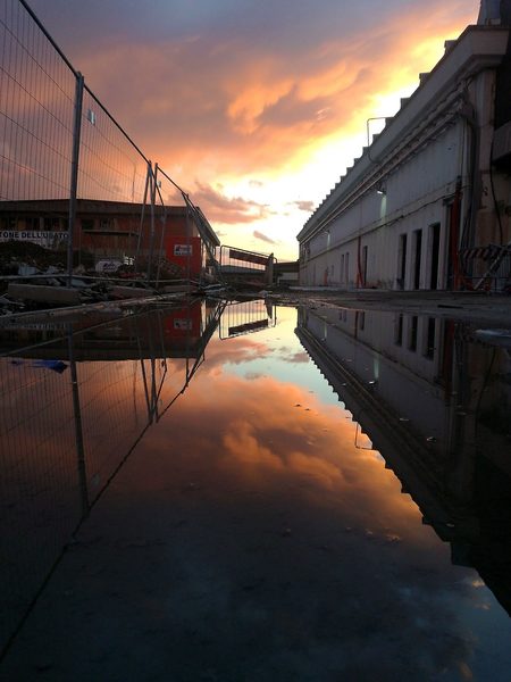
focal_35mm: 27
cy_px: 341
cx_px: 256
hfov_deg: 51.4
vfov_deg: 65.3
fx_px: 531
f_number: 2
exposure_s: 1/100
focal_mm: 3.79
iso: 64
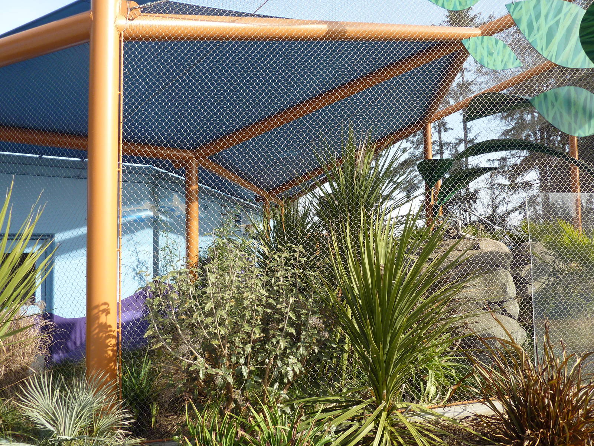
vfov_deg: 54.9
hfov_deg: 69.4
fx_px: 429
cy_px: 223
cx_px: 297
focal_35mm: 25
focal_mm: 4.1
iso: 125
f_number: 3.3
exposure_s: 1/500
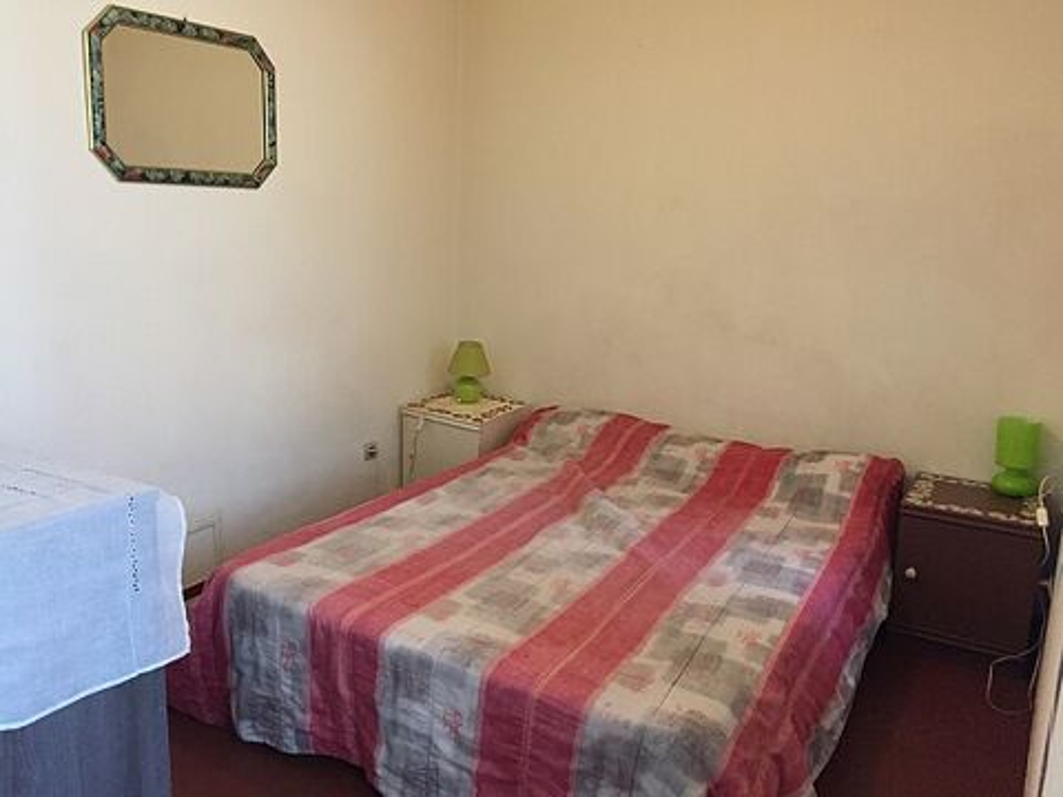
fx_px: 891
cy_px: 398
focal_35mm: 29
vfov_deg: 48.2
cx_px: 532
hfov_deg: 61.7
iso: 320
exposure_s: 1/33
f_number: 2.2
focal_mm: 4.15
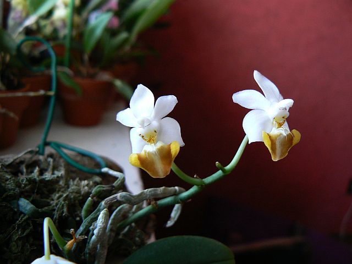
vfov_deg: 39.7
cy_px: 132
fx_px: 366
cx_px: 176
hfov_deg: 51.4
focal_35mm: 36
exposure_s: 1/50
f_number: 2.8
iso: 200
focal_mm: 6
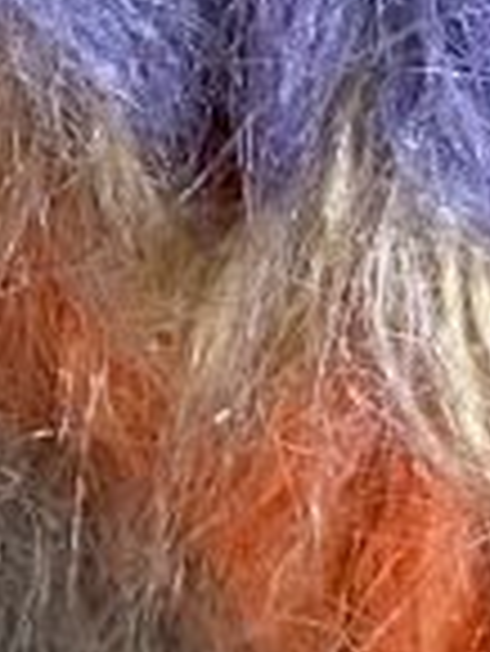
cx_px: 1353
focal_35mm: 193
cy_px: -1628
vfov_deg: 8.0
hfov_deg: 7.1
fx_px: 3637
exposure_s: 1/60
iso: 250
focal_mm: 4.25
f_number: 1.8
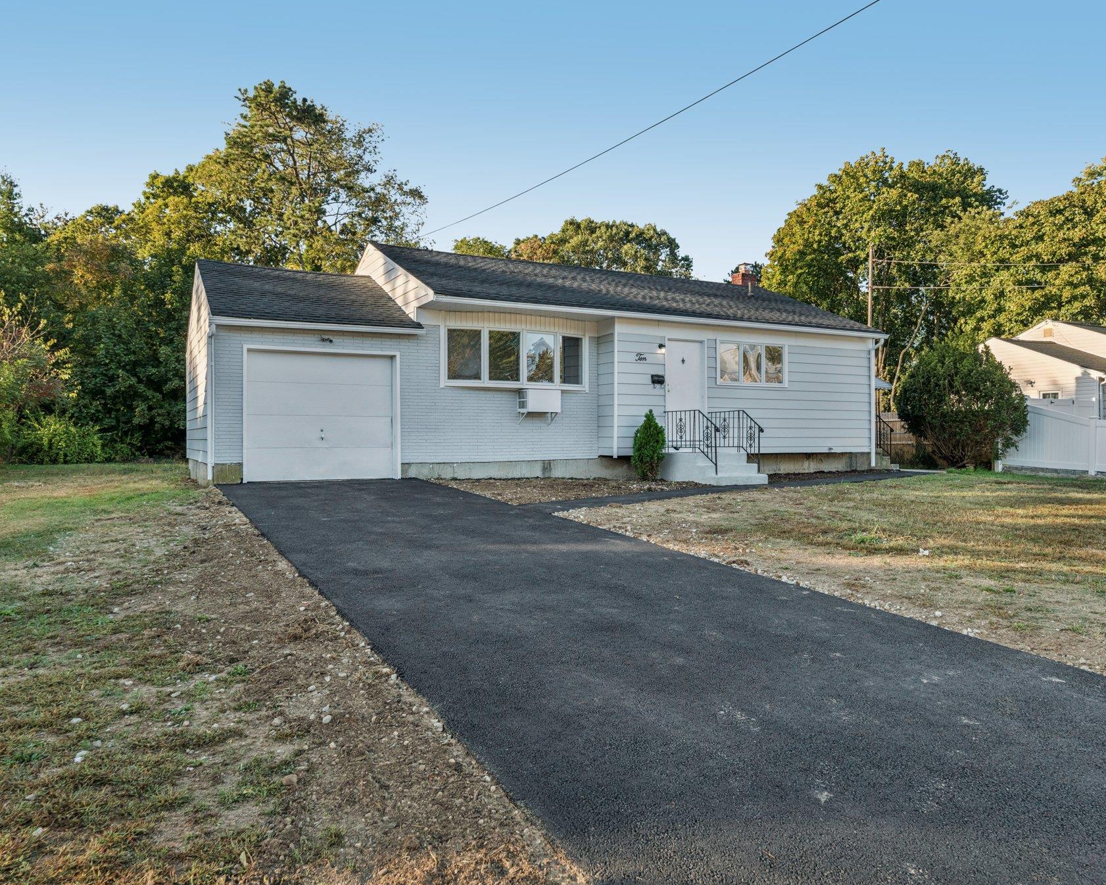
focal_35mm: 24
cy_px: 437
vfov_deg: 58.8
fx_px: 785
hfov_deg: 70.3
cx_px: 568
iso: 320
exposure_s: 1/160
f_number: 8
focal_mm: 21
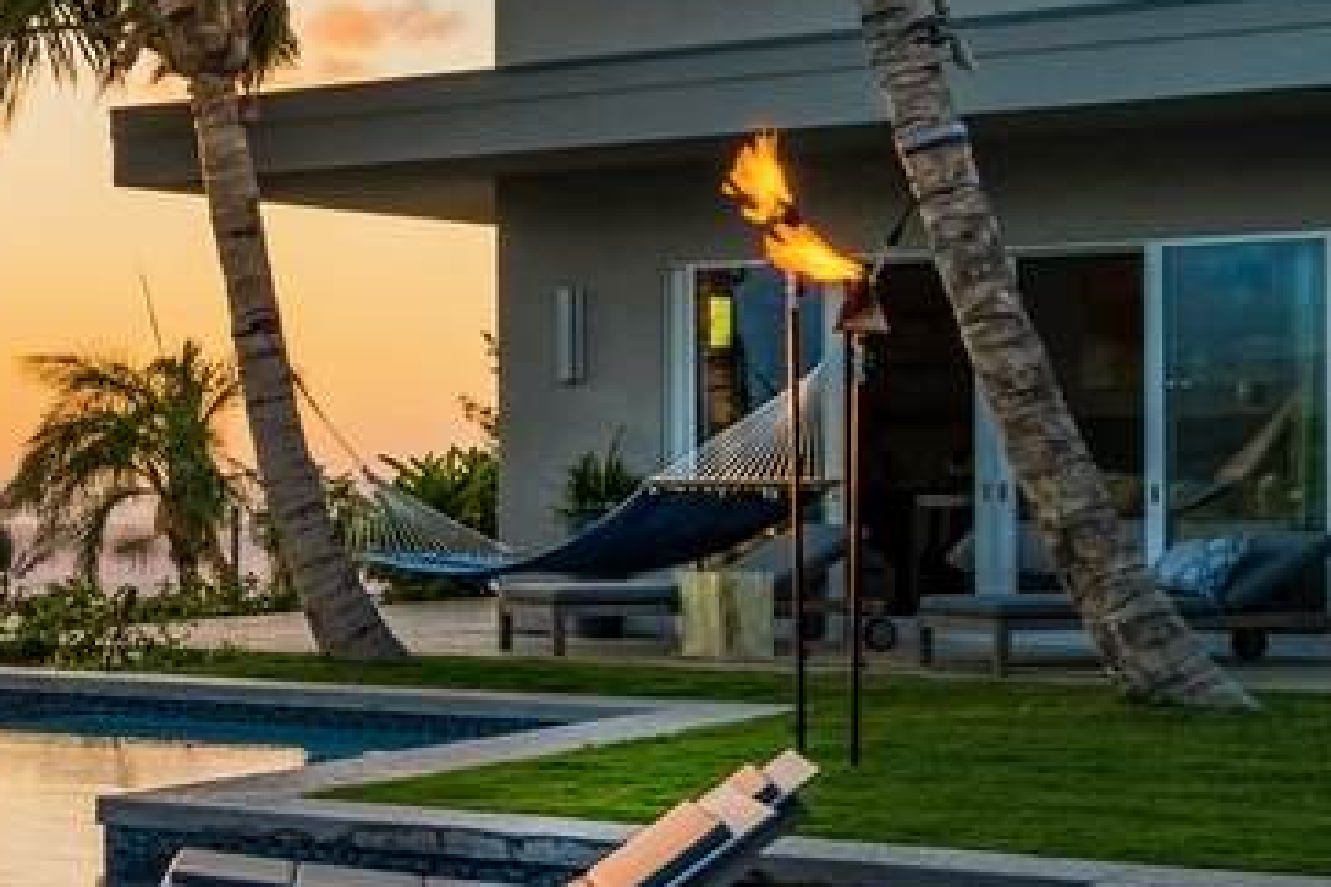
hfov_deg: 20.4
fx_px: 2736
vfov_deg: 18.3
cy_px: 695
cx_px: -986
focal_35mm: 74
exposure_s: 1/8
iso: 320
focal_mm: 21
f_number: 8
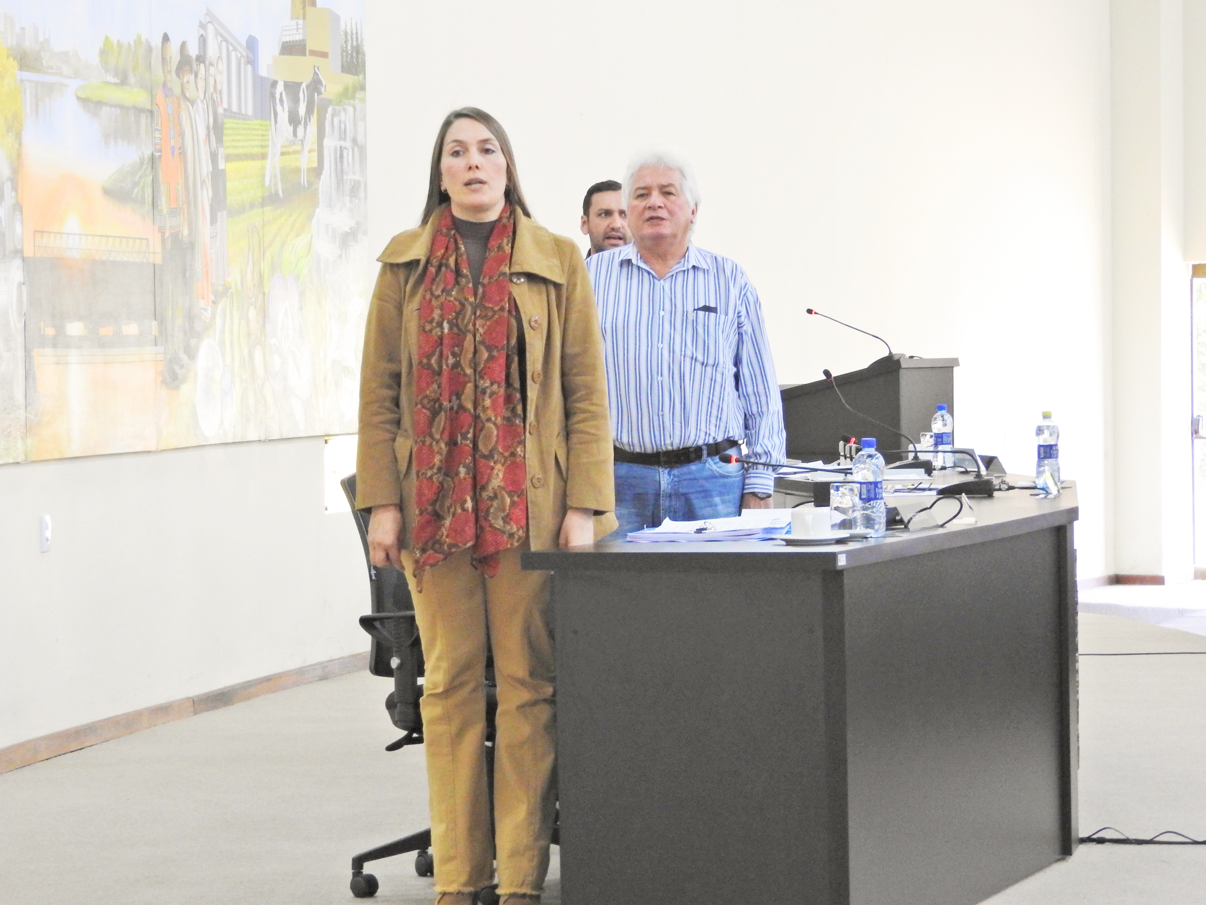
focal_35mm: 115
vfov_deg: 12.9
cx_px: 603
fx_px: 4007
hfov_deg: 17.1
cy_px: 452
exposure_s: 1/15
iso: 800
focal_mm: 20.6
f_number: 5
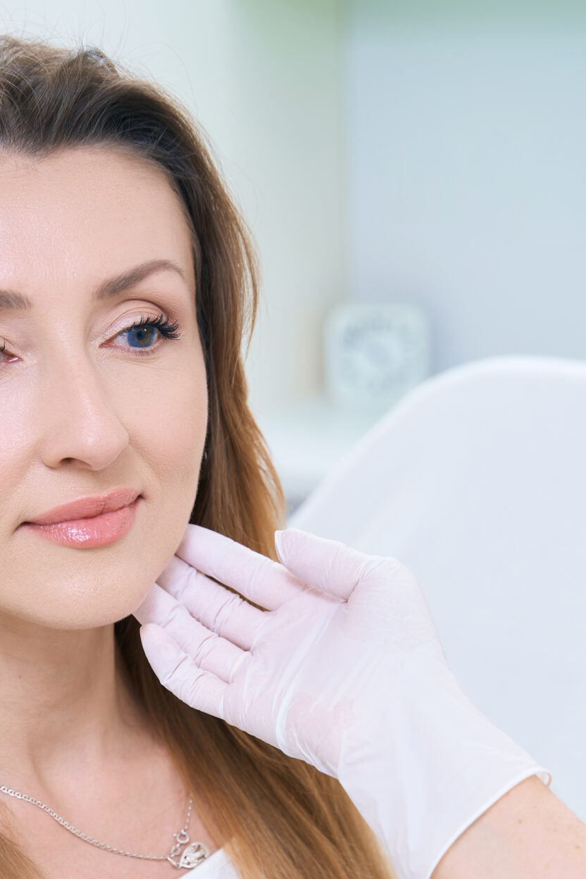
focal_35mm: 101
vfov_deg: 19.9
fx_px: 2466
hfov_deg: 13.5
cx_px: 150
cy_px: 754
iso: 100
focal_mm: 49
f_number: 4
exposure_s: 1/200
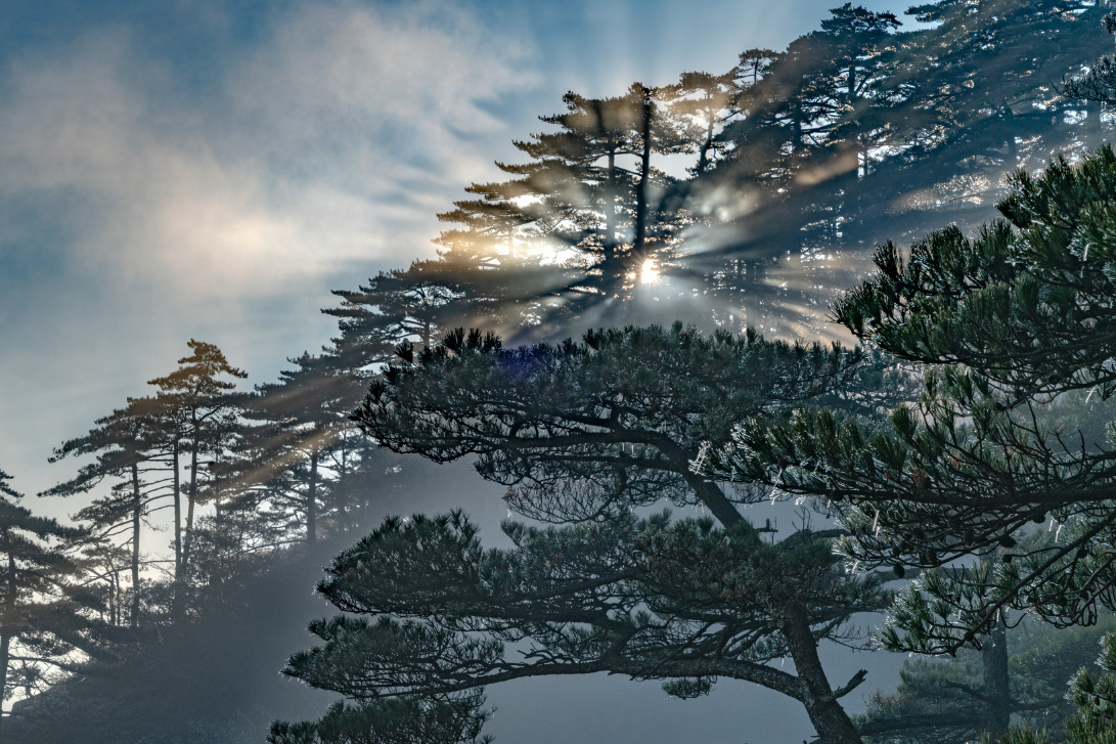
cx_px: 540
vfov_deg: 15.5
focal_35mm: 88
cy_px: 364
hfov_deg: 23.1
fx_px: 2727
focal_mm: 80
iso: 100
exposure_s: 1/100
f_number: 20
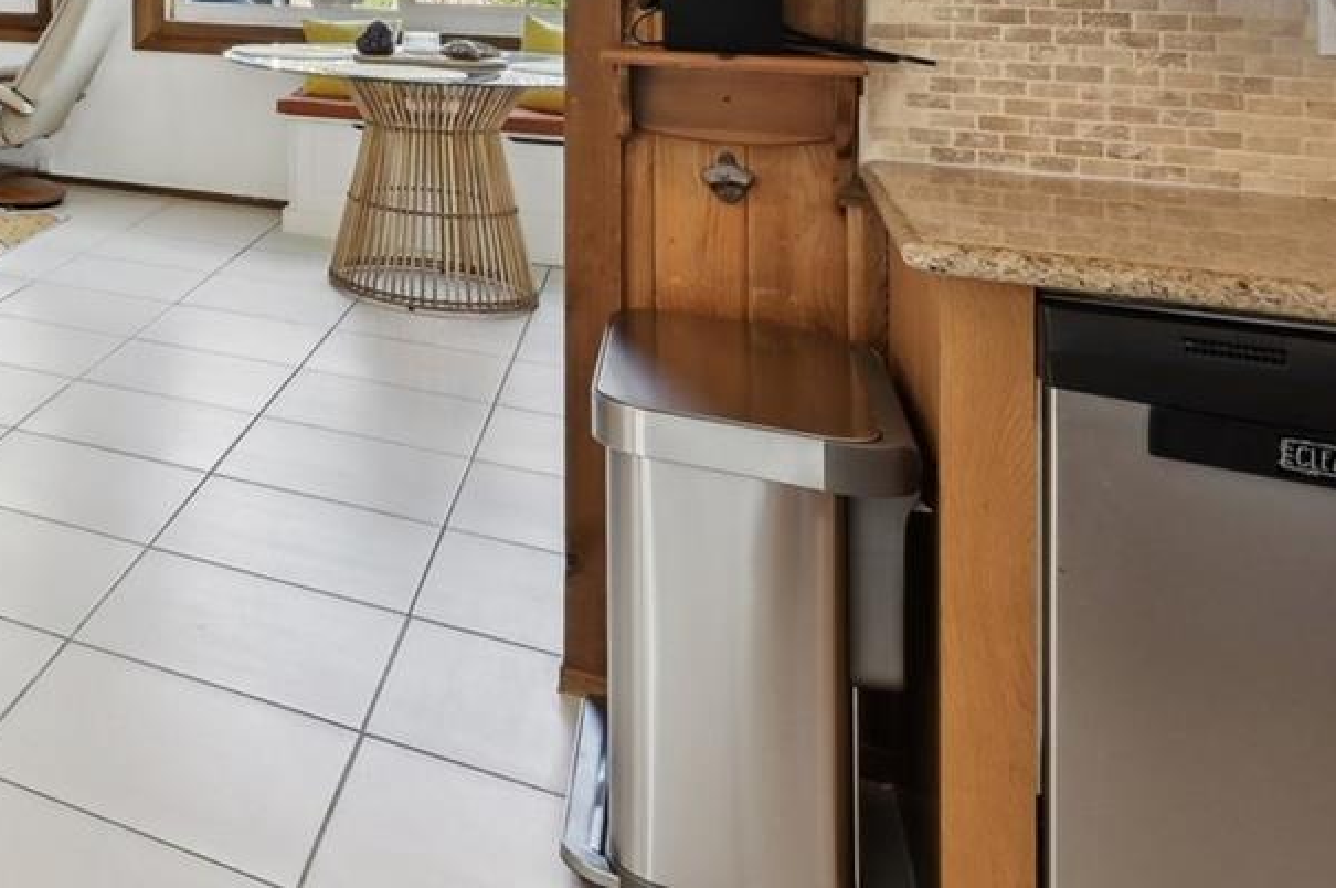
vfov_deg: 31.7
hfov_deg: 35.3
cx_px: -404
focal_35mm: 37
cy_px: -94
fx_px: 1372
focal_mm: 14
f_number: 8
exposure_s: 1/20
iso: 400
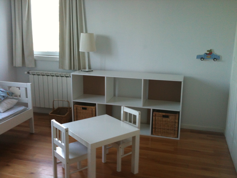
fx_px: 240
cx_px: 118
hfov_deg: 52.6
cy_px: 89
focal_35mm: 35
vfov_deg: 40.7
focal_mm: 3.85
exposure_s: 1/15
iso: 80
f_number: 2.8
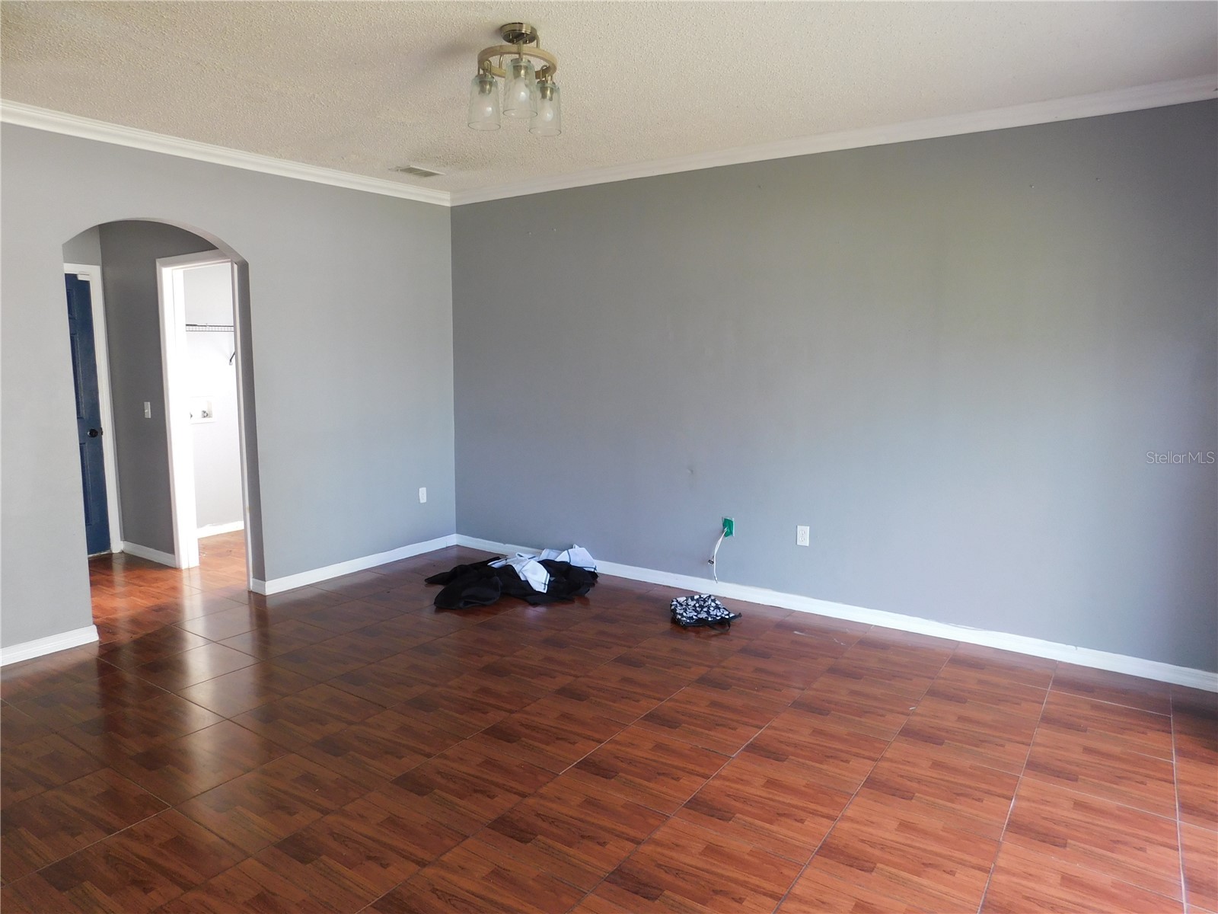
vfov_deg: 58.9
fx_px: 809
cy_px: 457
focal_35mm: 23
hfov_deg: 73.9
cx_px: 609
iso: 140
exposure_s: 1/30
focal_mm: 4
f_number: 3
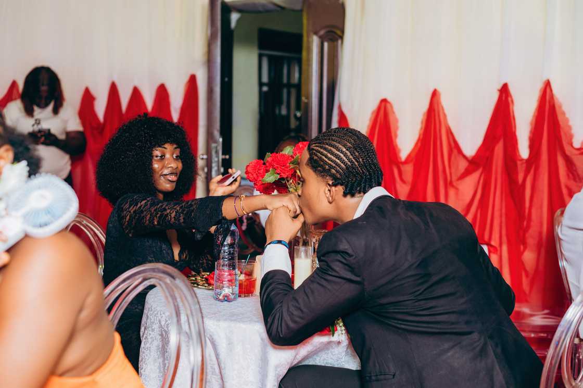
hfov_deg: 39.6
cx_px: 292
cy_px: 194
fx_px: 809
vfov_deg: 27.0
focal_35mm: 50
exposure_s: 1/160
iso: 200
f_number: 3.2
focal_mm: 50
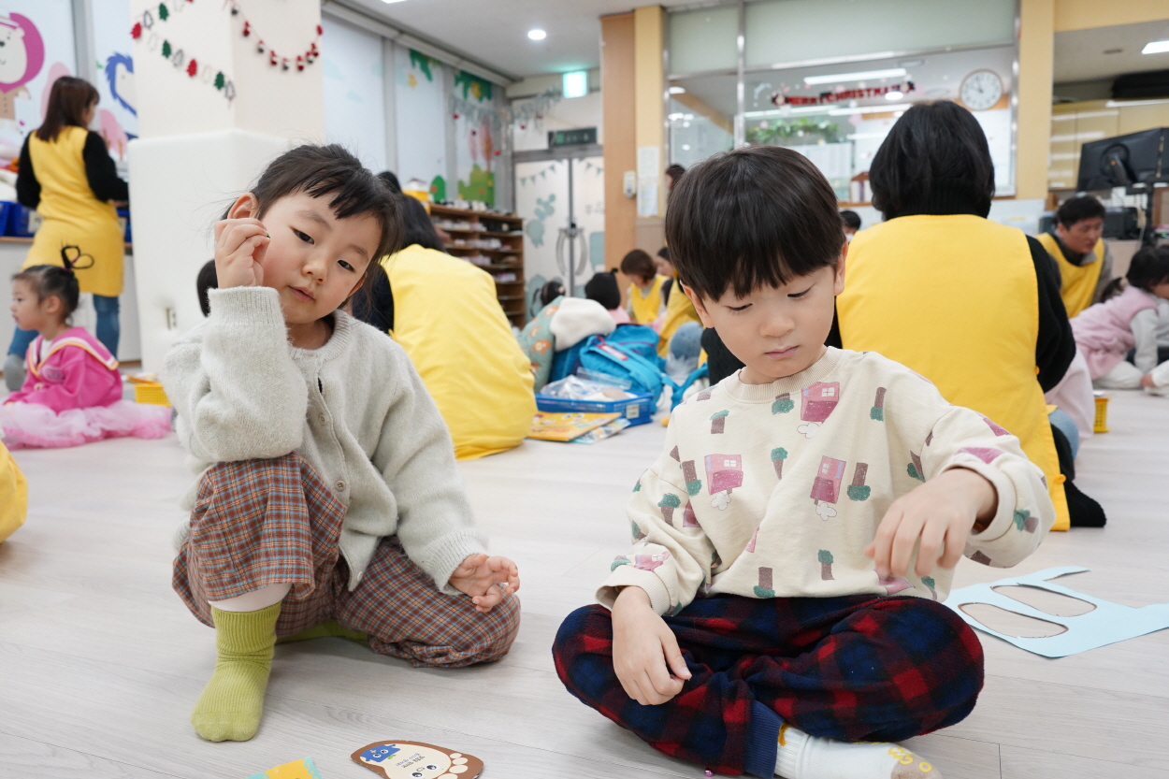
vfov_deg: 46.4
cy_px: 390
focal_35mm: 28
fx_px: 909
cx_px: 584
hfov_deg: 65.5
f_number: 5.6
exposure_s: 1/100
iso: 2500
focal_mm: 28
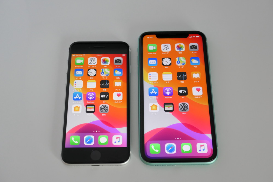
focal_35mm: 50
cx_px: 136
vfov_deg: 27.0
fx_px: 379
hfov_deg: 39.6
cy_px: 91
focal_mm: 18.2
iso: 640
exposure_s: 1/80
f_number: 4.2
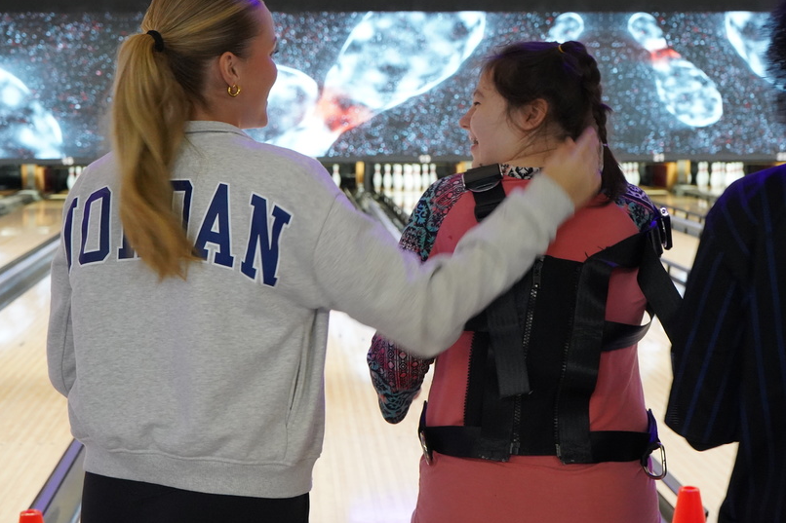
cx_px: 365
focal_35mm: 61
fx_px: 1331
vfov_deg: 22.2
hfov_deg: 32.9
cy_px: 220
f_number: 7.1
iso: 6400
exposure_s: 1/50
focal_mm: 48
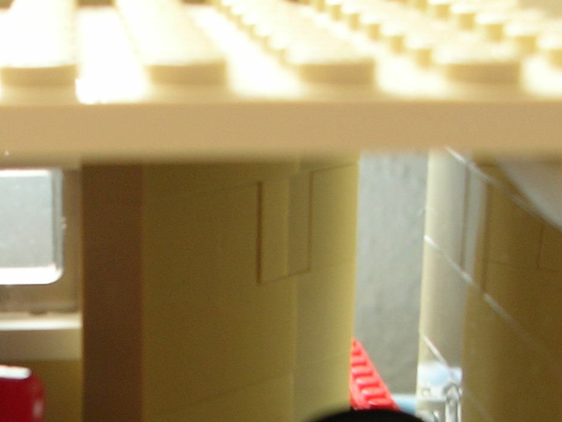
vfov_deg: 14.8
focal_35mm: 96
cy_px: 518
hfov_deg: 20.1
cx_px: 73
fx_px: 1559
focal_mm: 5.8
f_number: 3
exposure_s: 1/5.2
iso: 50
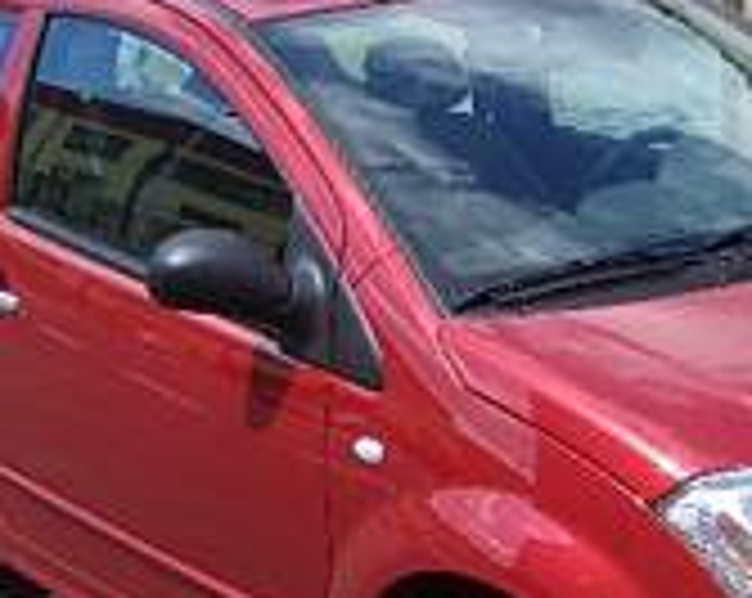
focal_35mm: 82
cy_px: 454
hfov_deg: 23.1
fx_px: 1822
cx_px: 576
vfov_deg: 18.5
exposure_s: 1/400
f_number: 4.3
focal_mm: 5.8
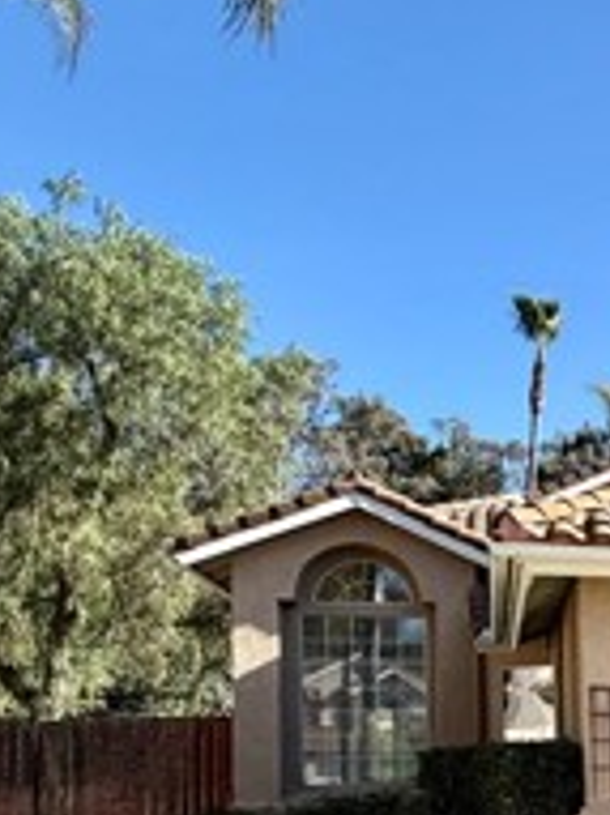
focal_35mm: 47
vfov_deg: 38.1
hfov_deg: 23.5
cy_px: 708
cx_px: 956
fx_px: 1106
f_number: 2.2
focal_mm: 2.22
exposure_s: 1/770
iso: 32
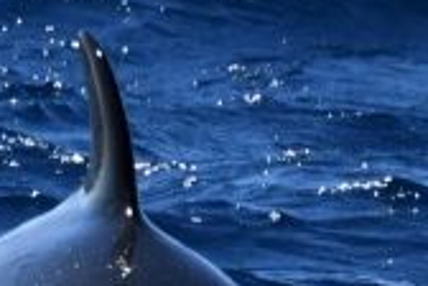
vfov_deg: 0.5
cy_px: -73
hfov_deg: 0.7
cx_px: -543
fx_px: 33893
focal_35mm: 2851
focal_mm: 600
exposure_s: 1/8000
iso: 2000
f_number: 6.3
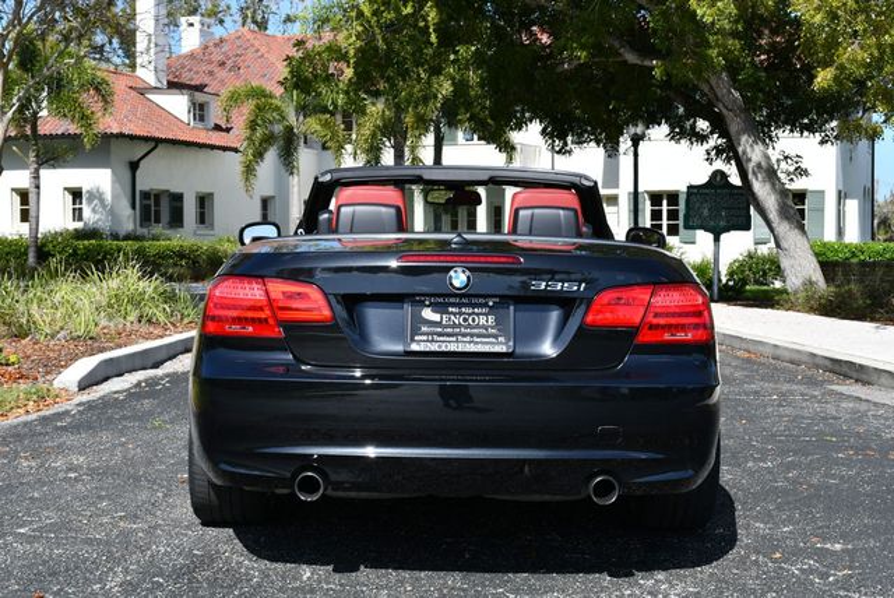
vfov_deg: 22.7
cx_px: 447
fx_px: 1491
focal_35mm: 60
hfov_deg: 33.4
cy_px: 299
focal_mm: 30
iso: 125
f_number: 8
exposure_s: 1/250
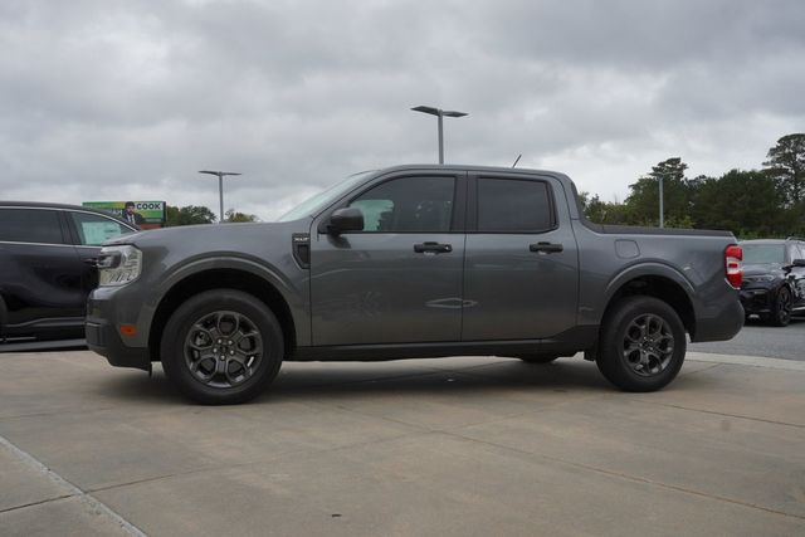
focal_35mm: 30
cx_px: 402
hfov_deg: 61.9
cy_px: 268
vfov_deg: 43.6
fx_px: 671
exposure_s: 1/60
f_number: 13
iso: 160
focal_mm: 20
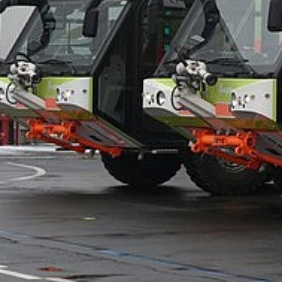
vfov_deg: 9.6
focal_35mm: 182
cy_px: 15
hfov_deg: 8.9
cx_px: 606
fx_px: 1677
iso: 400
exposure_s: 1/200
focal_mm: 45
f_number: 8
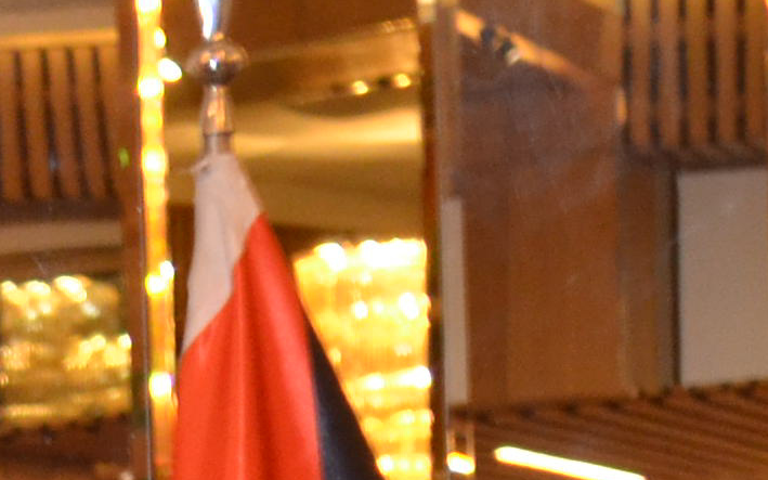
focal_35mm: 329
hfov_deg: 6.2
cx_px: -754
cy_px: 1480
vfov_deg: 3.9
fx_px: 6876
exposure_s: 1/60
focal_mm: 31
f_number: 4
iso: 800
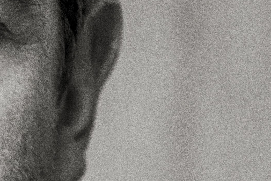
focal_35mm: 738
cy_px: 215
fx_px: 5558
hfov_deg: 2.8
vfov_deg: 1.9
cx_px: -266
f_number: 4
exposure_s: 1/400
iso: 400
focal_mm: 105
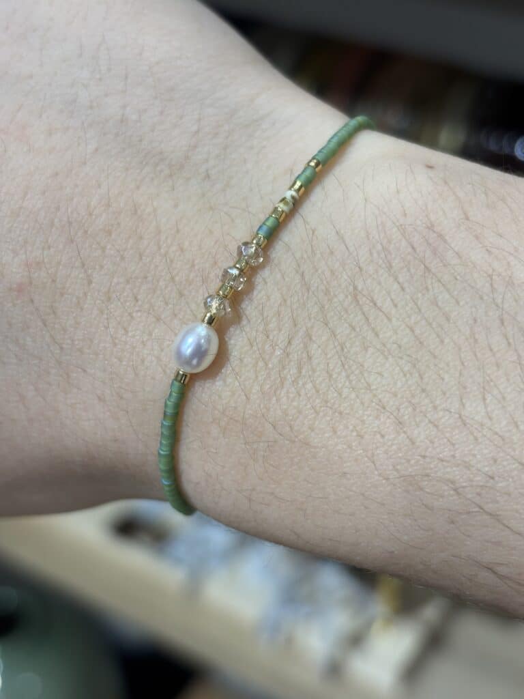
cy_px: 350
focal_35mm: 52
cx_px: 262
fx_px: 1050
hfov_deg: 28.0
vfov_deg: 36.8
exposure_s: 1/100
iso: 40
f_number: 1.6
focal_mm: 5.96
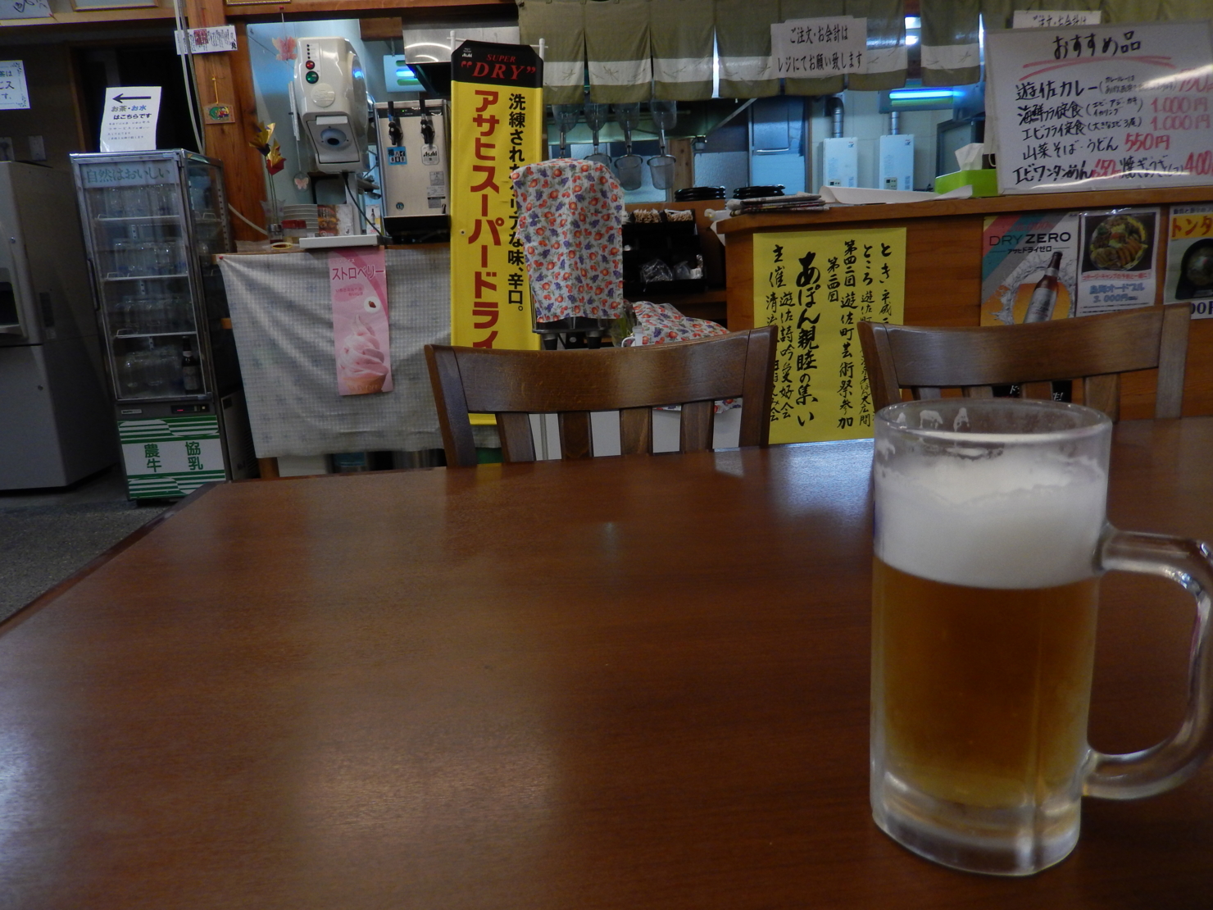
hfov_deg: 69.4
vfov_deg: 54.9
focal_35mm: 25
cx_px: 606
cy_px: 455
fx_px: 876
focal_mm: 4.5
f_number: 3.4
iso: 200
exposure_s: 1/30
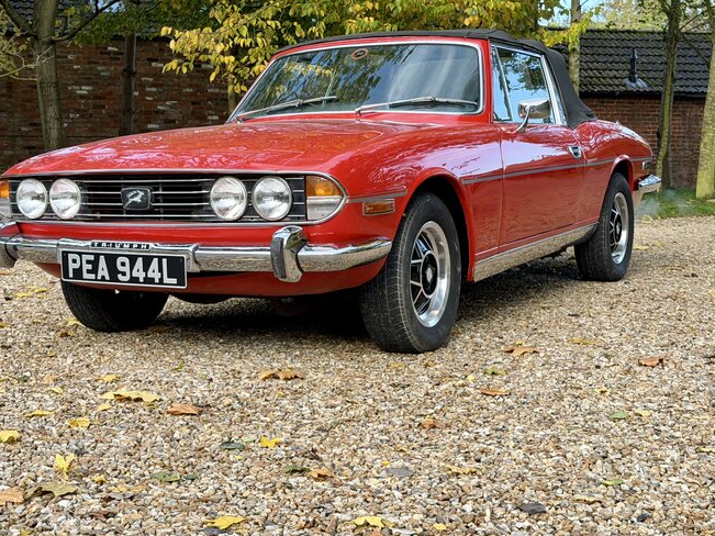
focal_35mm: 59
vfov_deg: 24.8
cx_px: 339
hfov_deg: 32.7
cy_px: 246
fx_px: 1218
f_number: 1.78
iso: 100
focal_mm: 6.76
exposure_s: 1/615
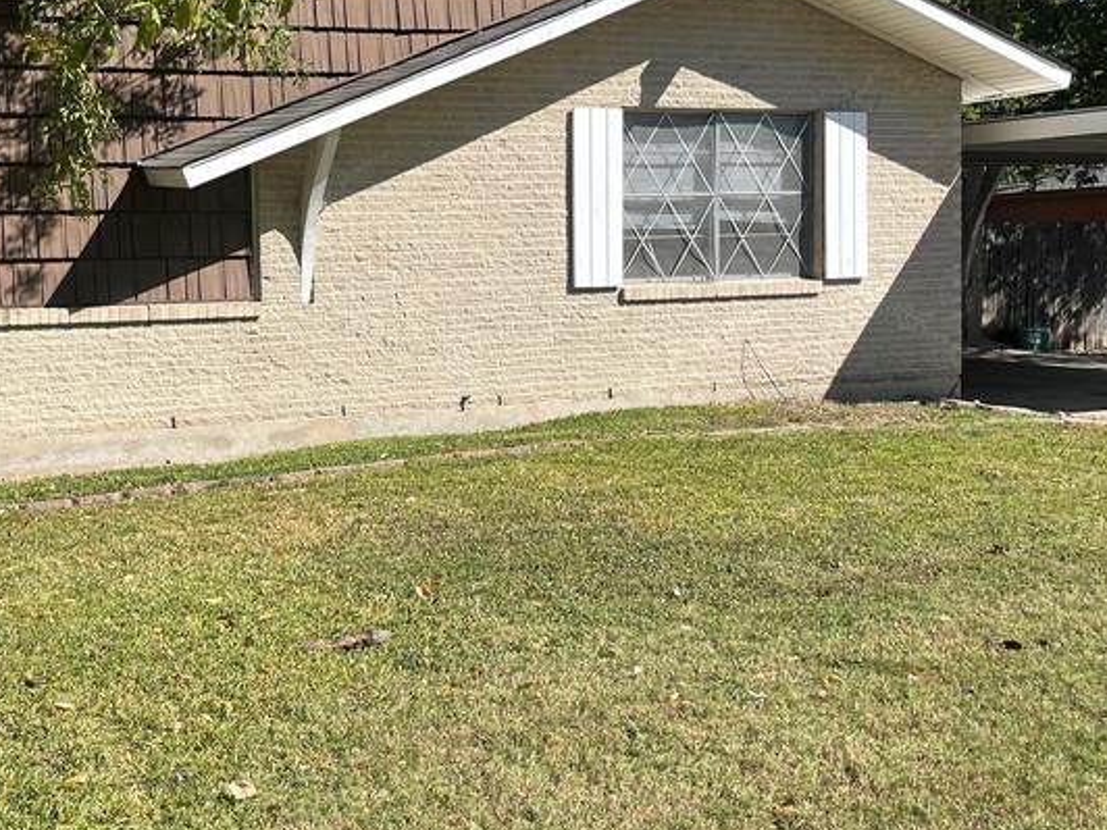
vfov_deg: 29.1
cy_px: 374
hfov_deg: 37.8
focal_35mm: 50
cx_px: 375
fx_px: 1599
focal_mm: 5.1
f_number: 1.6
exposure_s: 1/3215
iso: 50
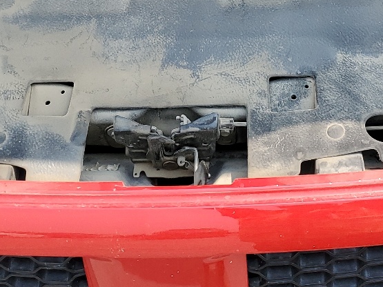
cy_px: -106
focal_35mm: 75
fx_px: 830
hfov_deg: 25.9
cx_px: 254
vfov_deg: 18.1
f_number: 1.5
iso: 50
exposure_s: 1/1429
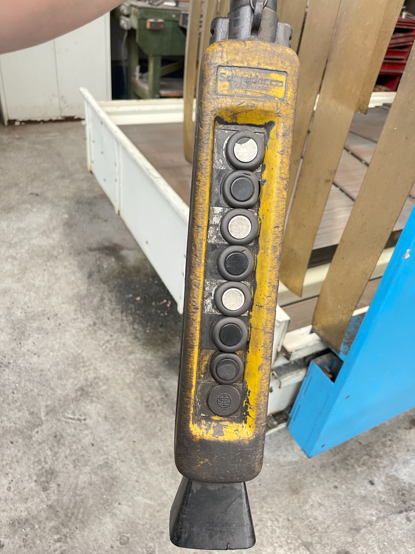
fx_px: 416
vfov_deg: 67.3
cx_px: 208
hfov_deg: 53.1
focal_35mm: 26
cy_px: 277
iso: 250
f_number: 1.6
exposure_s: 1/60
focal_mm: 5.1
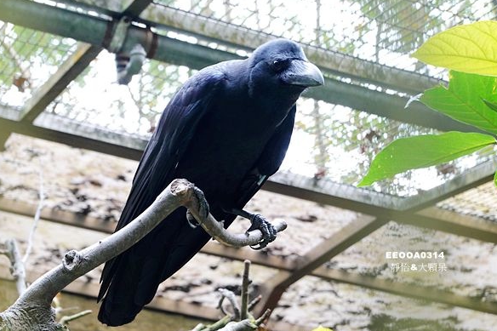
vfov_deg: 13.8
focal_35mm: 99
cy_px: 181
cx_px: 225
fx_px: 1366
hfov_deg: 20.6
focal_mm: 32.7
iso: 800
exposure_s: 1/20
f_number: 4
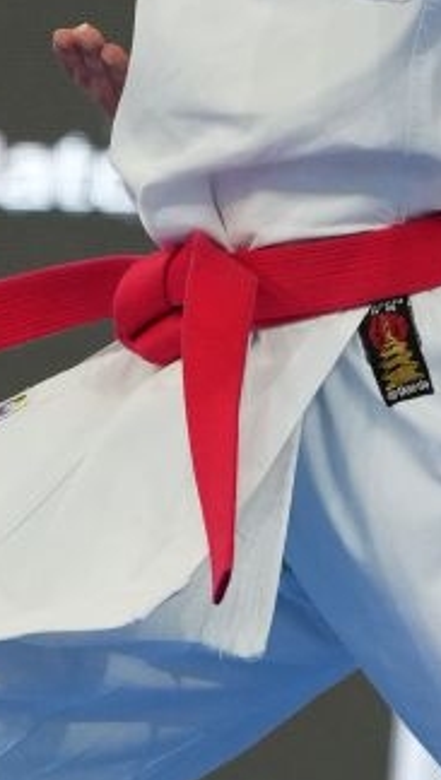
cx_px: 470
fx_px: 21677
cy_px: 221
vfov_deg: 2.1
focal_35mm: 1046
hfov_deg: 1.2
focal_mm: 180
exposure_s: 1/1000
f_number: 2.8
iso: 1600
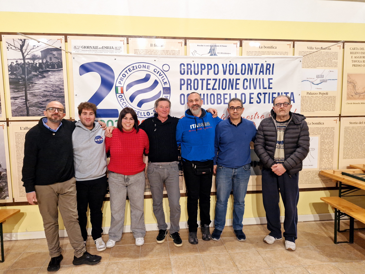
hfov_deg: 73.9
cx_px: 182
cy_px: 137
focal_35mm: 23
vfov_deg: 58.9
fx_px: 243
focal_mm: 5.54
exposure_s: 1/100
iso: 1000
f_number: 1.8
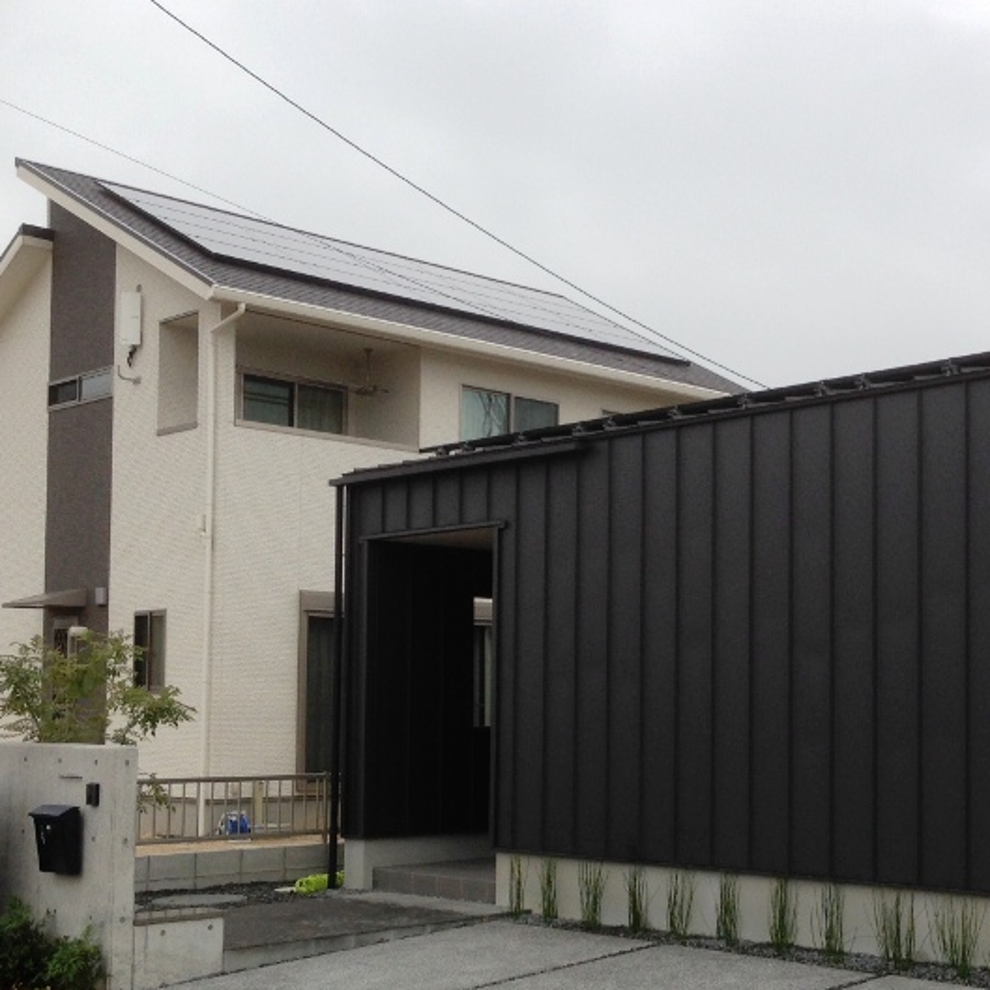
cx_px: 731
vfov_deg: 31.5
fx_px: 1747
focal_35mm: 54
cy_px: 629
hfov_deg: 31.1
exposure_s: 1/145
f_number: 2.4
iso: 50
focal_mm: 4.12
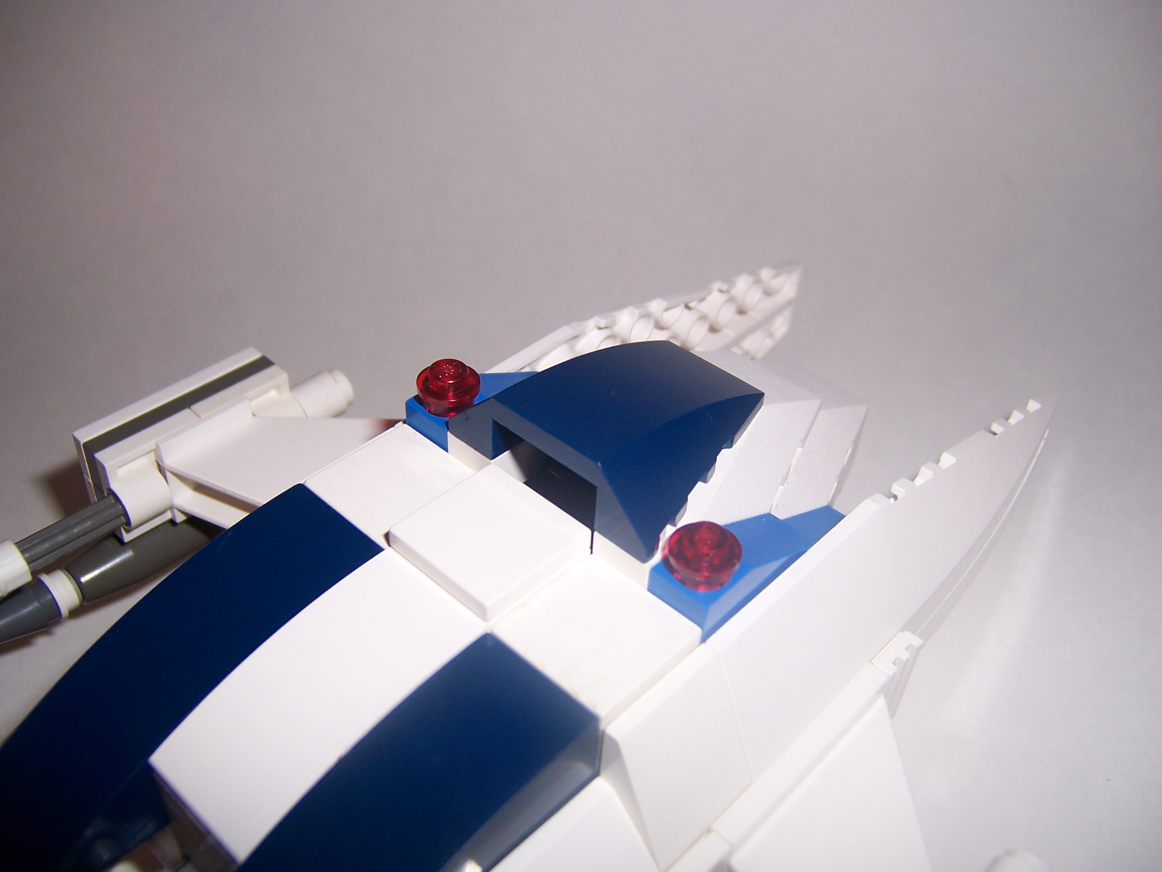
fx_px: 1108
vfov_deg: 42.9
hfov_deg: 55.4
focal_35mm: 33
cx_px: 581
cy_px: 436
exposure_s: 1/60
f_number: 2.8
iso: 80
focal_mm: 5.5
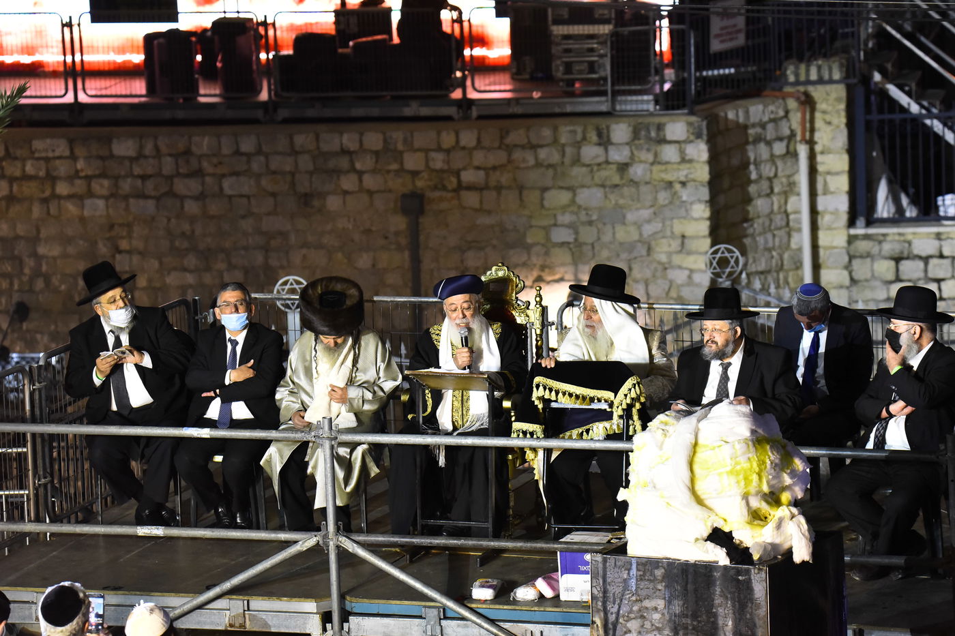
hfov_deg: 11.4
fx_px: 4774
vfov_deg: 7.6
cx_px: 478
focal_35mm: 180
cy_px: 318
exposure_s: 1/160
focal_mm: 180
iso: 4000
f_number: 5.6
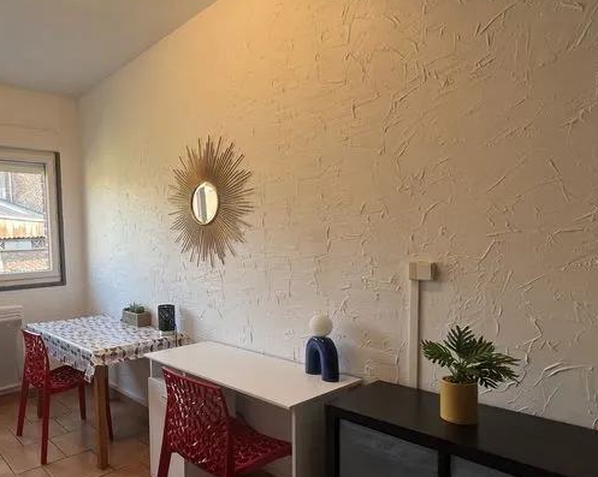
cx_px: 161
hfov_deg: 68.7
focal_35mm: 23
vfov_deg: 60.6
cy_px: 273
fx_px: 407
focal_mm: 1.57
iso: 64
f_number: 1.8
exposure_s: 1/100
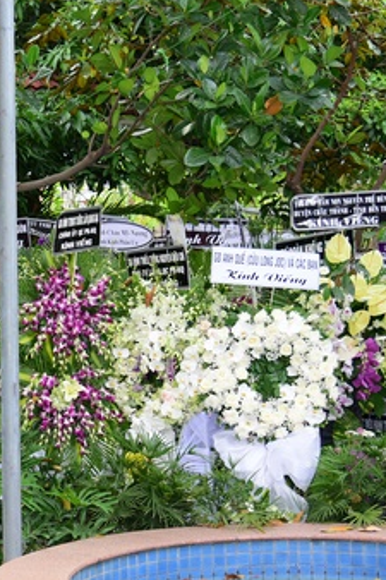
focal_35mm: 77
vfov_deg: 26.3
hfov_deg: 16.9
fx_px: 1240
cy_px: 302
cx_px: -86
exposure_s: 1/100
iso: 320
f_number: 4
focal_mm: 40
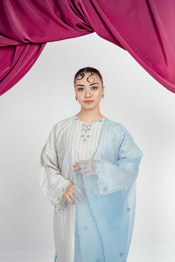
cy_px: 131
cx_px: 88
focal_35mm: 50
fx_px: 365
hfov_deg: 27.0
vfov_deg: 39.6
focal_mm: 50
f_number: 6.3
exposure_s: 1/200
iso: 125
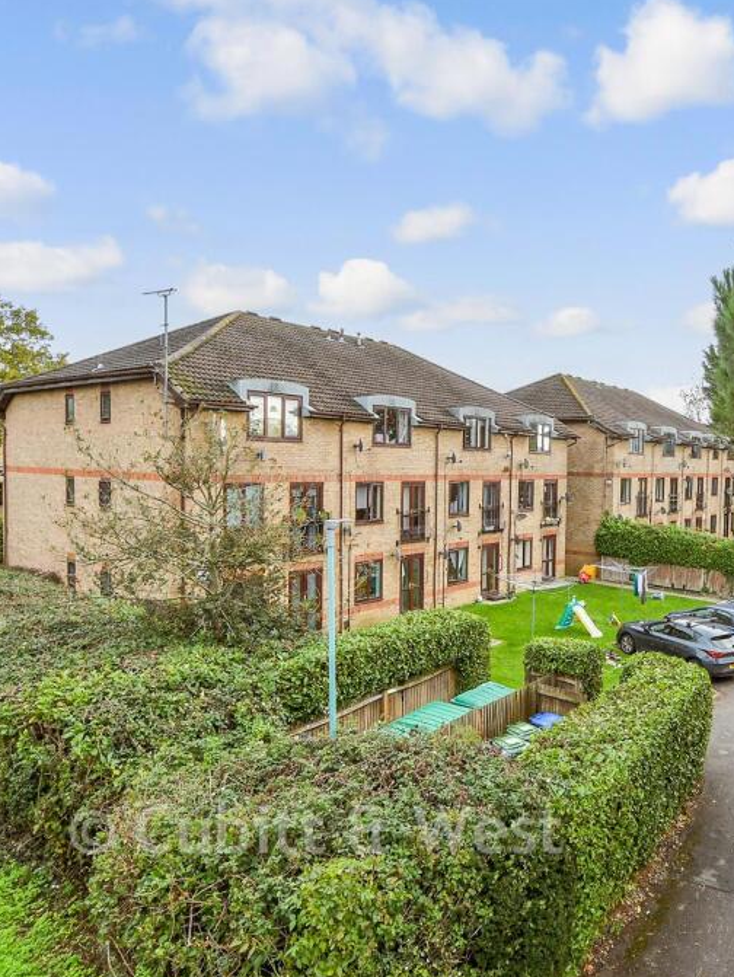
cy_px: 490
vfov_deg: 76.4
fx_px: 621
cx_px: 553
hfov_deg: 57.9
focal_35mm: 22
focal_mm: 10
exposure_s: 1/20
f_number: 10
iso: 160
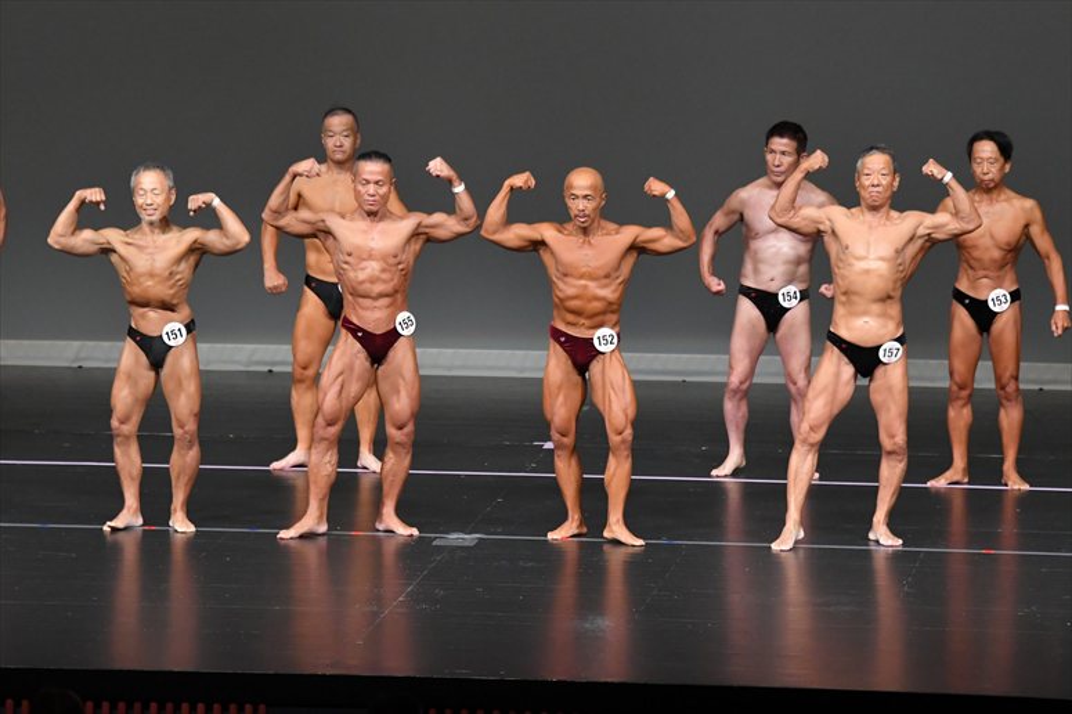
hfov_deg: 9.2
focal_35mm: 225
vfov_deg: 6.1
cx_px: 536
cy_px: 357
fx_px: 6697
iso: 4000
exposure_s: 1/400
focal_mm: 150
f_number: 5.6
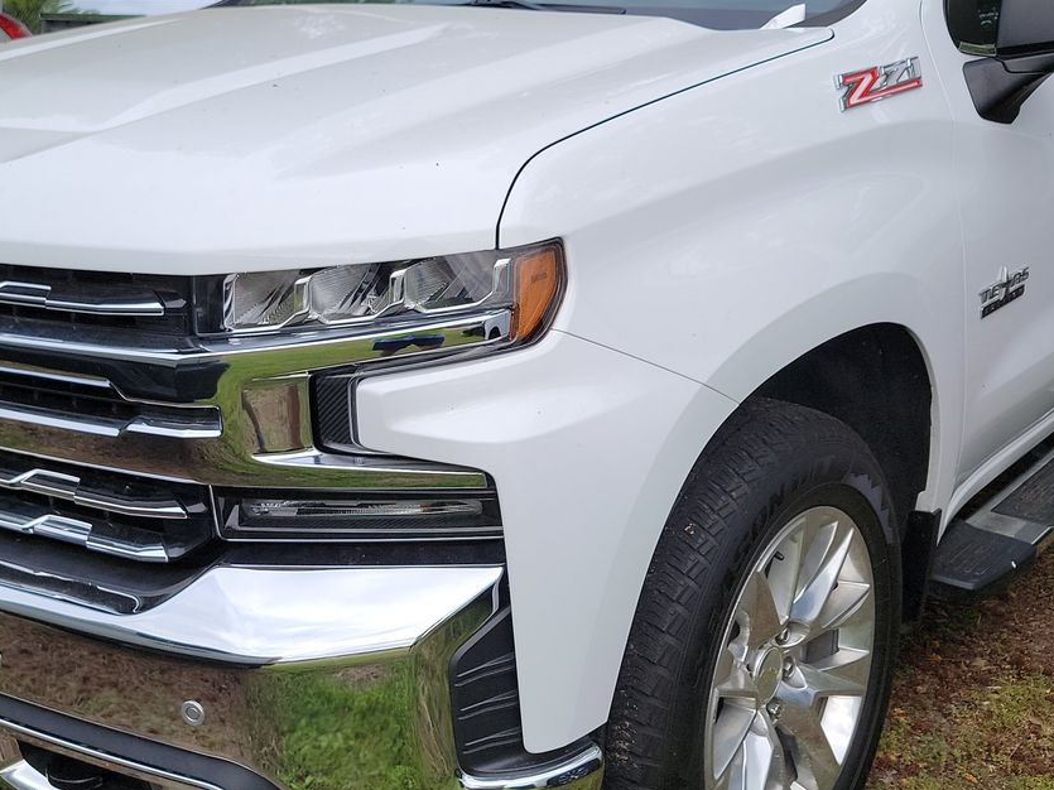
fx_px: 1400
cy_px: 312
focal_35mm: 46
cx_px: 496
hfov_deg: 41.2
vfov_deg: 31.4
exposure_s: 1/429
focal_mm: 6.7
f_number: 1.8
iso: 50
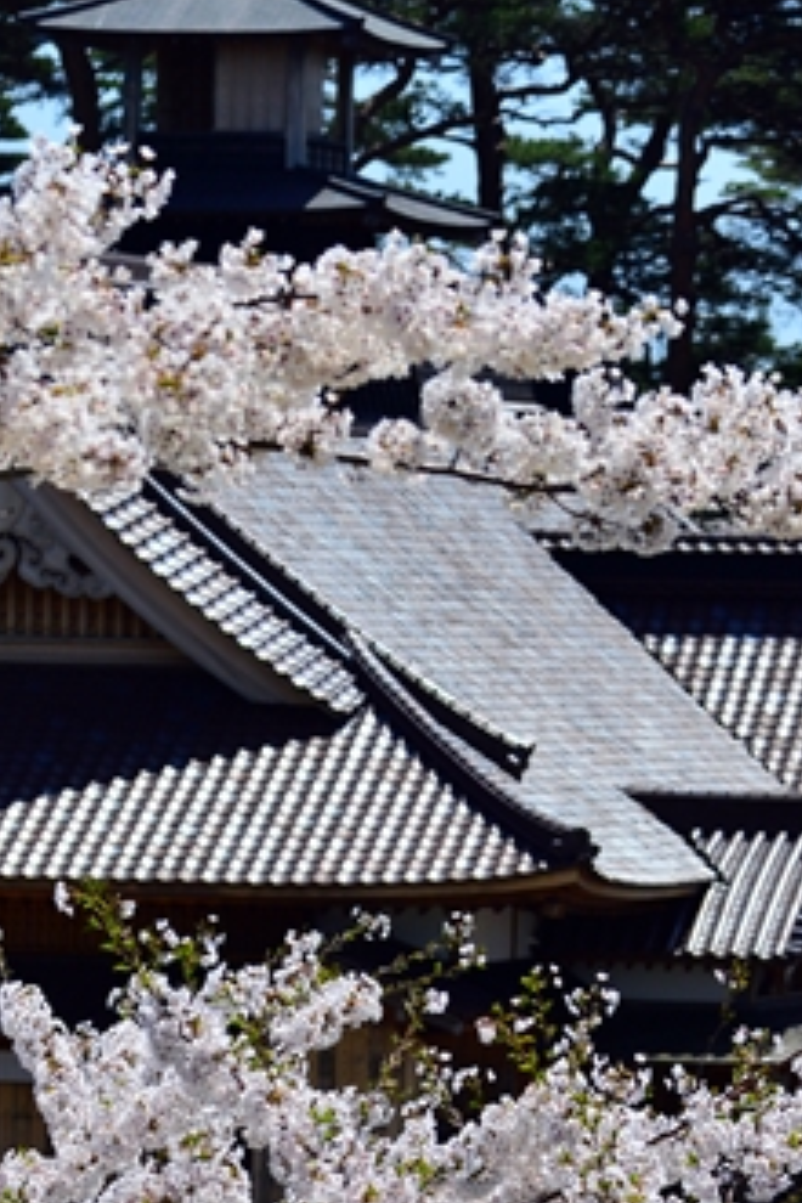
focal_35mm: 291
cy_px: 1159
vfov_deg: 7.1
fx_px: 9723
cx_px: 233
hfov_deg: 4.7
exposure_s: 1/2500
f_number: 6.3
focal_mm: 120
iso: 400
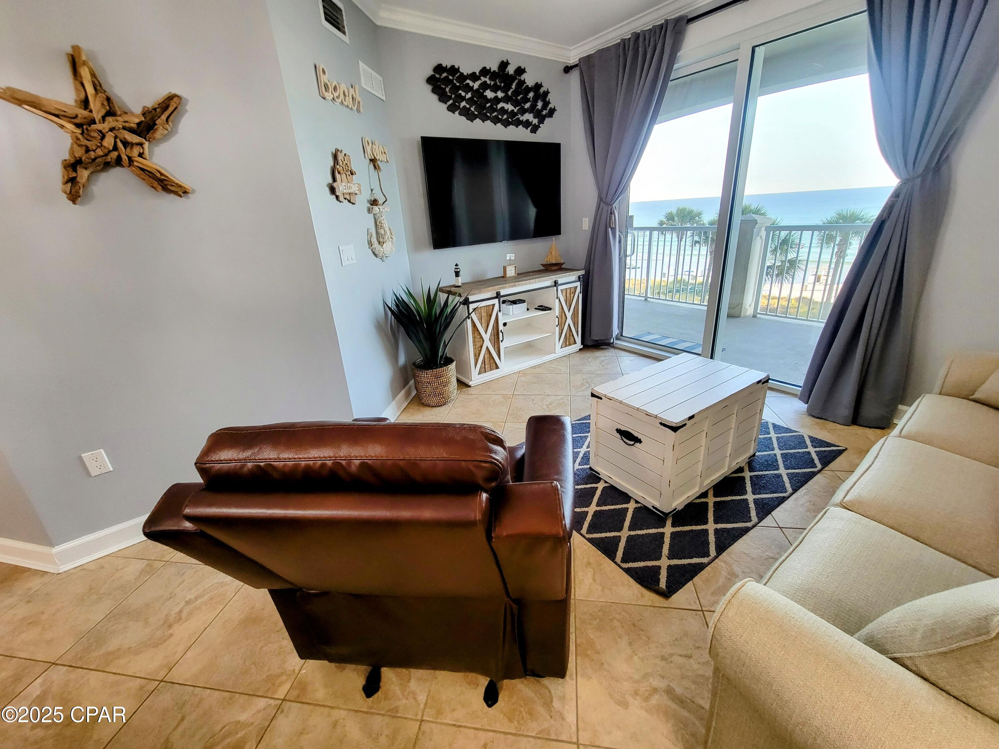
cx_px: 500
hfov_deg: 106.2
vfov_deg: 89.9
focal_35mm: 13
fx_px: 375
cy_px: 374
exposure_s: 1/60
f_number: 2.2
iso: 250
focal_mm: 2.2
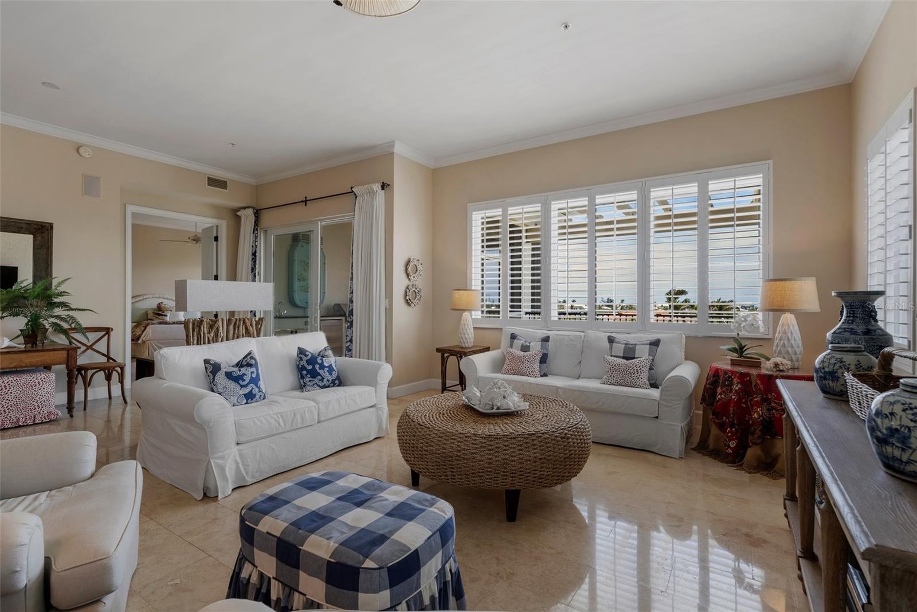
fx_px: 408
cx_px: 458
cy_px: 306
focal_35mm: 16
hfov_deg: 96.7
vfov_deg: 73.8
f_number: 9
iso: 250
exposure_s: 1/6
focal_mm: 16
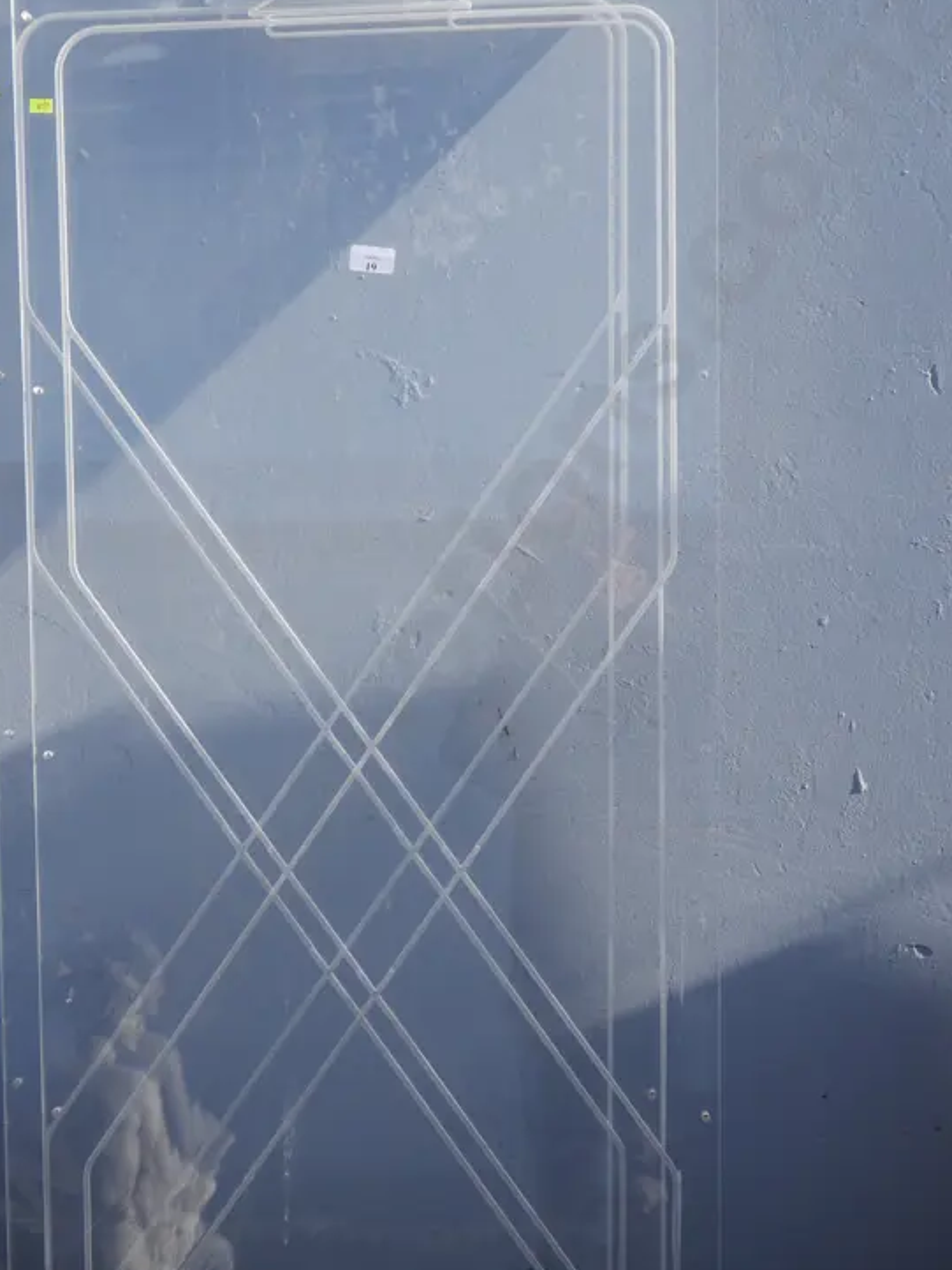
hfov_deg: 27.0
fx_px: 1980
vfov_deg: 35.5
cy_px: 712
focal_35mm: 54
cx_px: 390
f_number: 7.1
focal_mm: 19
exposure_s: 1/320
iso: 200
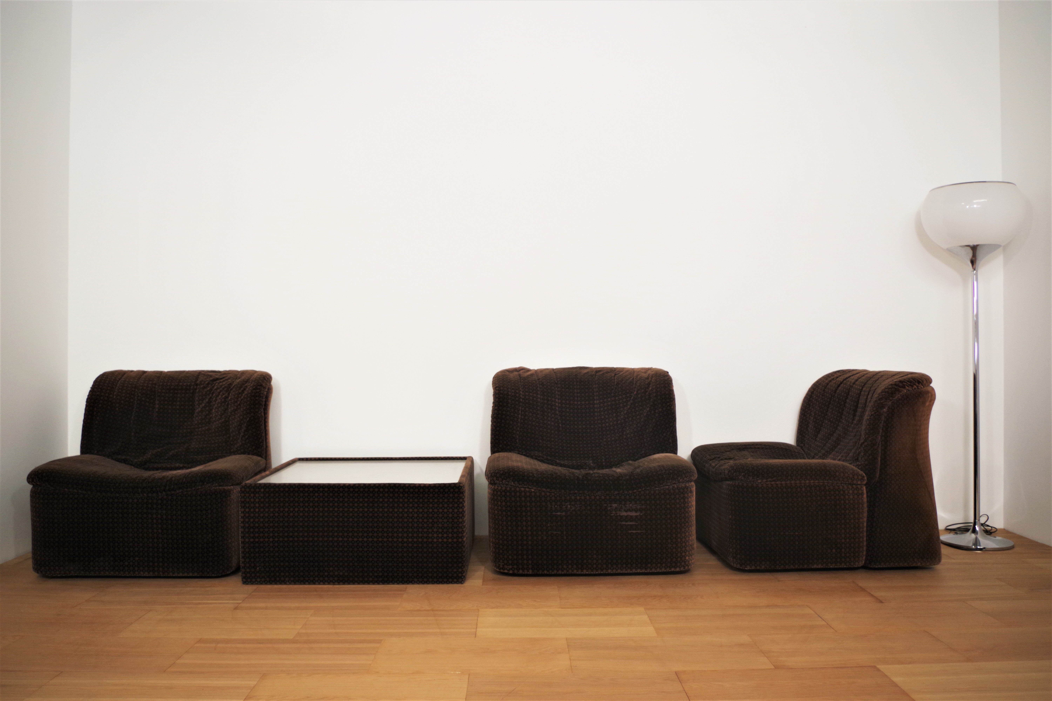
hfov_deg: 61.9
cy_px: 350
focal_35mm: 30
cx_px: 526
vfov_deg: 43.6
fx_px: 877
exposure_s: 1/60
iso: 400
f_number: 4
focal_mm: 20
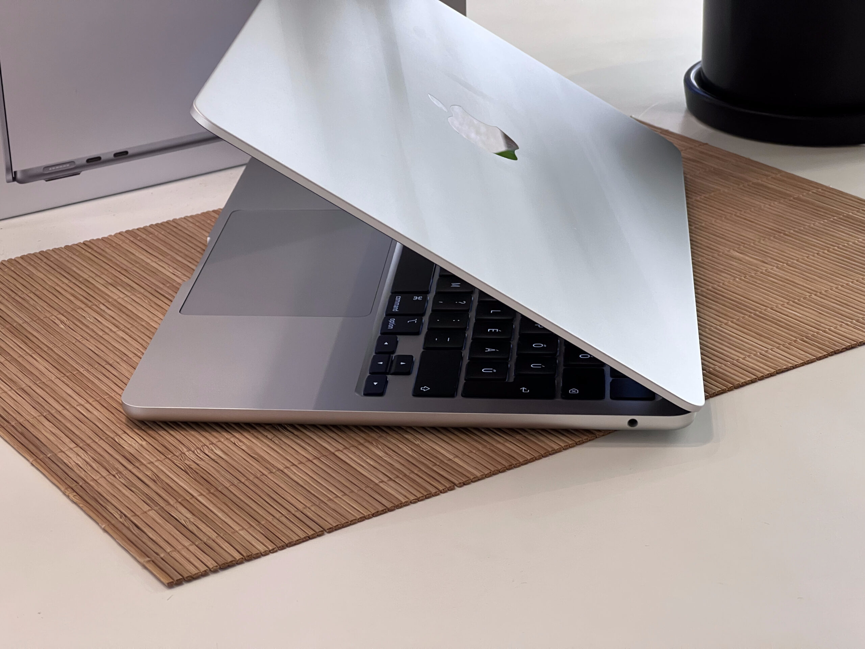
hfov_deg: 25.3
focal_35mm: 77
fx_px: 1924
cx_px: 432
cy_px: 324
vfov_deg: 19.1
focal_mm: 9
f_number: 2.8
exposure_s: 1/60
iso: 250
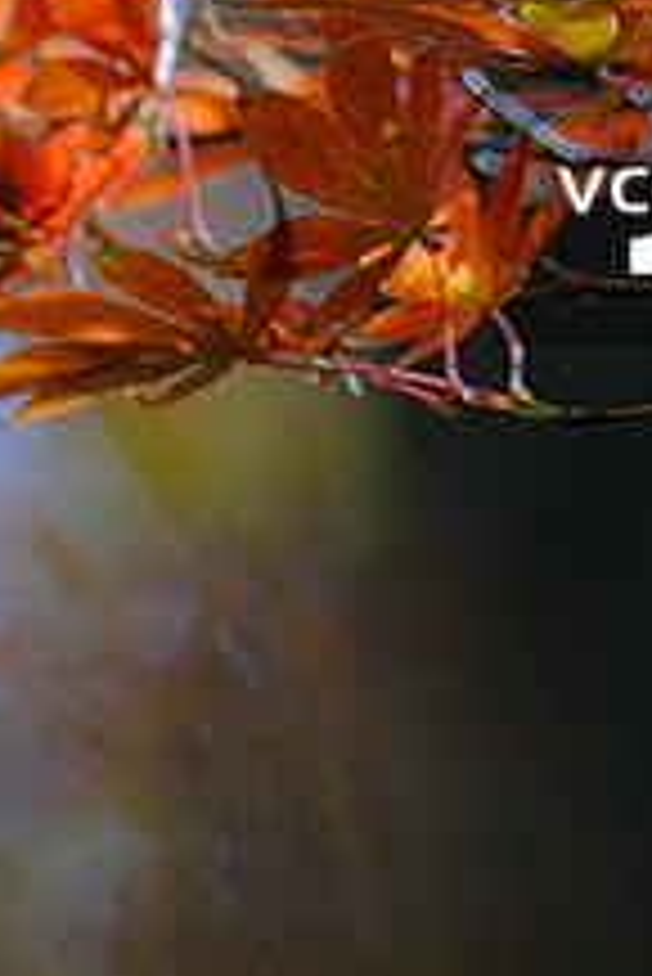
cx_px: 295
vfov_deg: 1.2
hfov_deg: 0.8
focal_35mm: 1659
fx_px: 44994
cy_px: -643
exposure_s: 1/480
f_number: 5.6
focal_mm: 300
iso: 1250
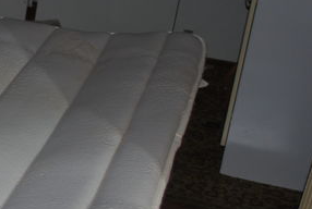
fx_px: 1094
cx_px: -230
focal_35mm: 126
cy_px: 153
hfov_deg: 14.5
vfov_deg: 10.9
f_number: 4.2
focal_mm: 24
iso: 200
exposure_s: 1/60
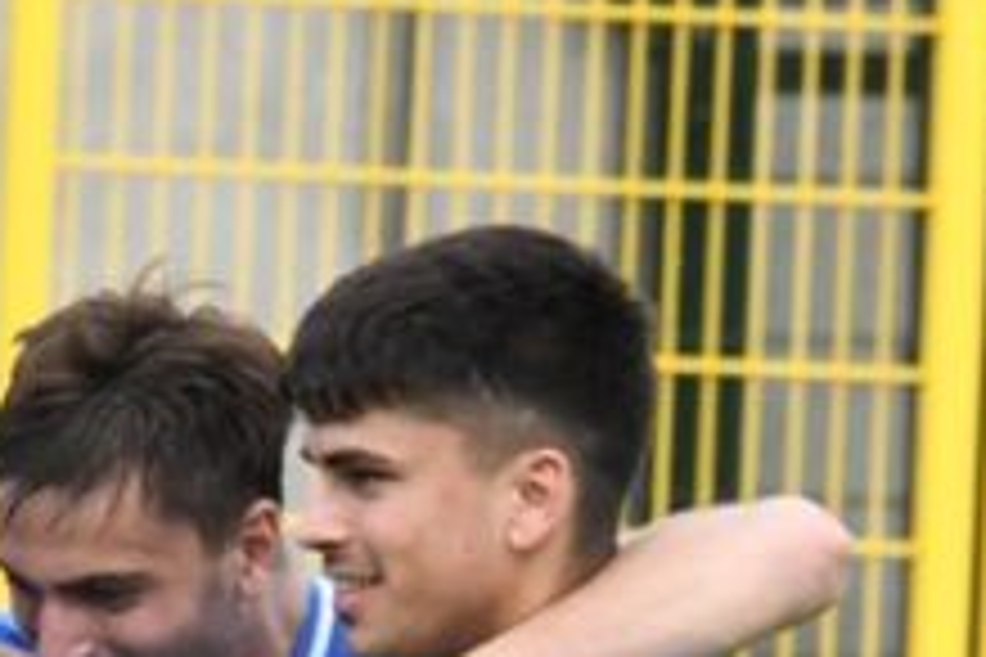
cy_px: 785
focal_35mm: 2656
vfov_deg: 0.5
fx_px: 72739
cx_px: -149
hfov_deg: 0.8
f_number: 13
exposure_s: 1/800
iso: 2800
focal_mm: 400
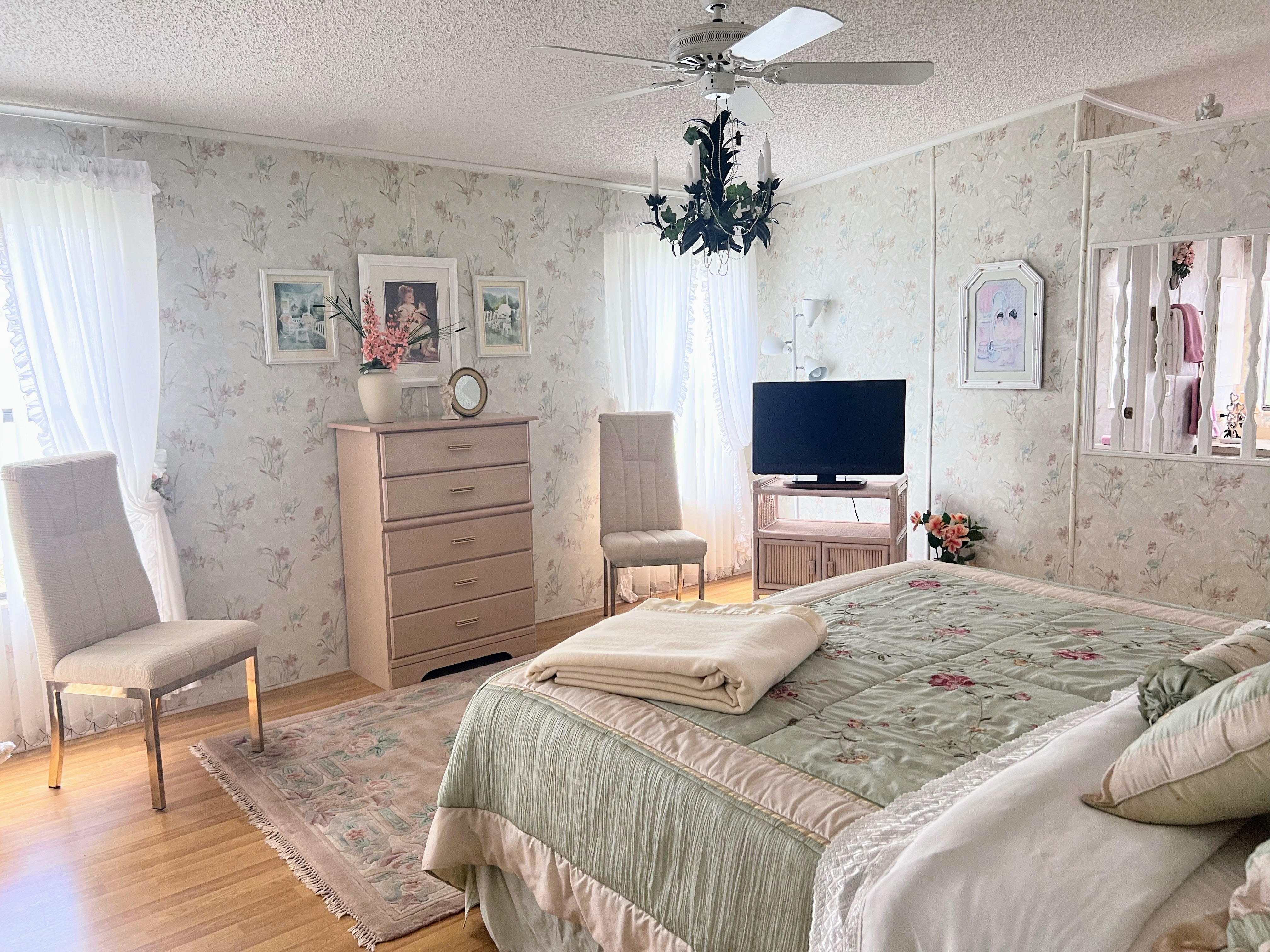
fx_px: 954
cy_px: 476
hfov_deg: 67.3
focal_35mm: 26
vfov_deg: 53.1
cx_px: 635
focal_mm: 5.7
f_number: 1.5
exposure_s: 1/60
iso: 100
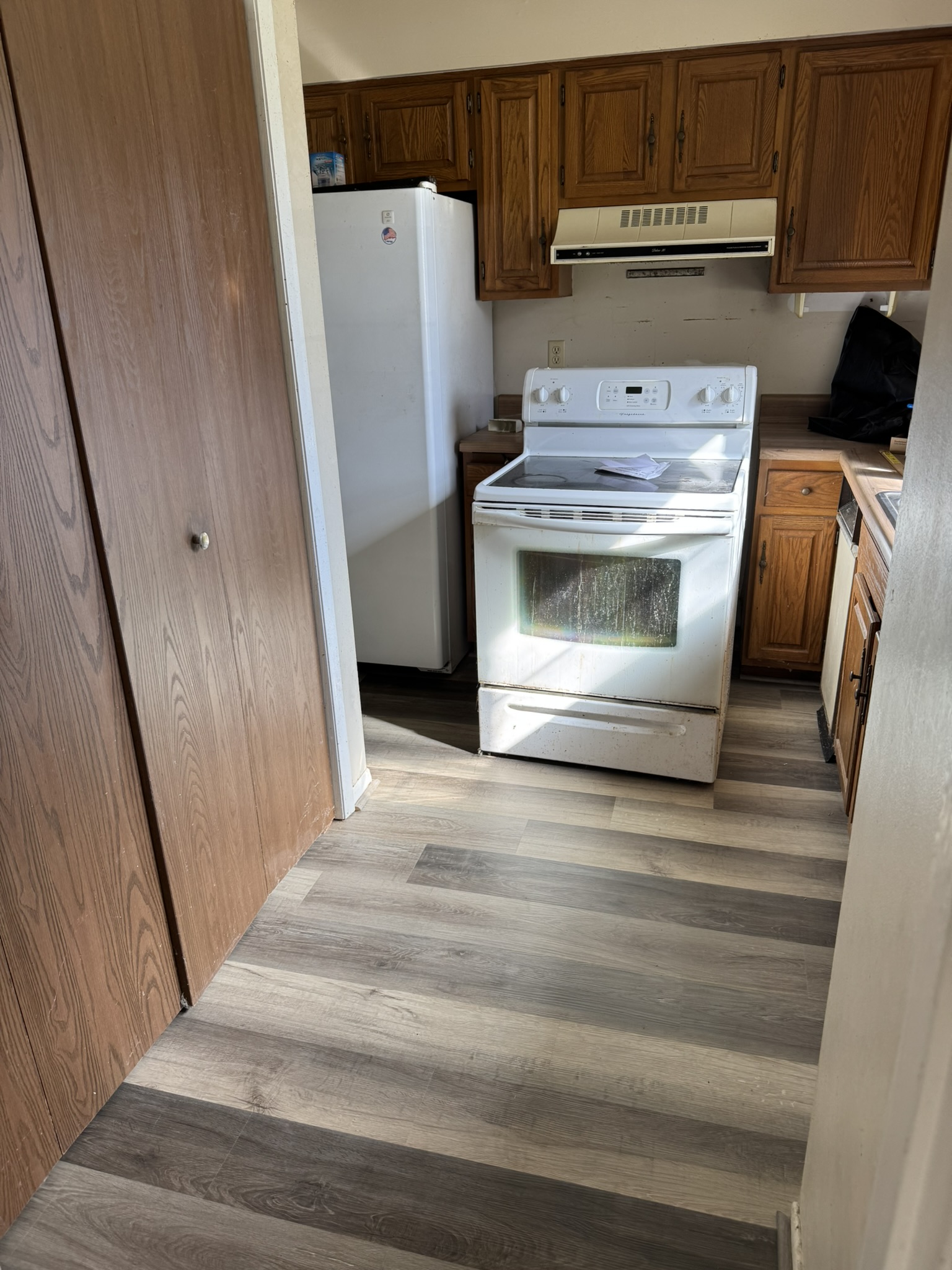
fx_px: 880
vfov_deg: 71.6
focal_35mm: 24
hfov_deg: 56.8
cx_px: 476
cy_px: 635
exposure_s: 1/120
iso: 100
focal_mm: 6.76
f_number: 1.78
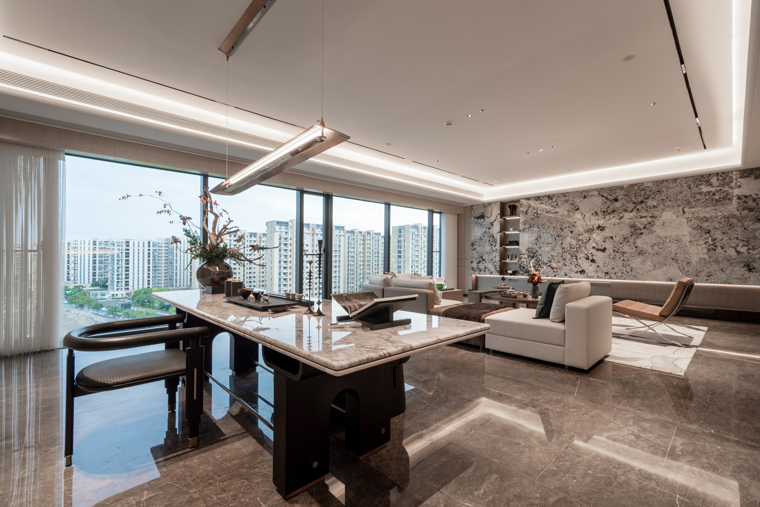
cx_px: 380
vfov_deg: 77.3
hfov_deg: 100.4
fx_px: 317
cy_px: 254
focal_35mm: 15
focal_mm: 15
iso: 100
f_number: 8
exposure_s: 1/20
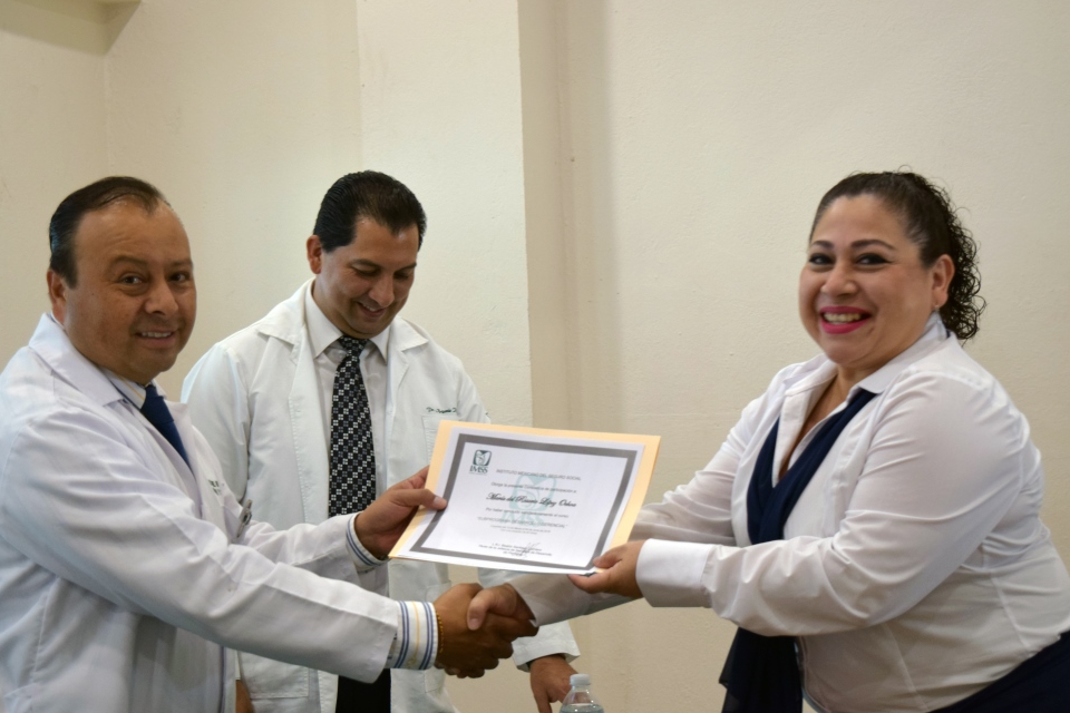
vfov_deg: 21.2
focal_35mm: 64
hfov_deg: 31.4
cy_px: 370
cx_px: 518
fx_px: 1902
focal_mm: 40
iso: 640
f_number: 4.8
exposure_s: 1/60
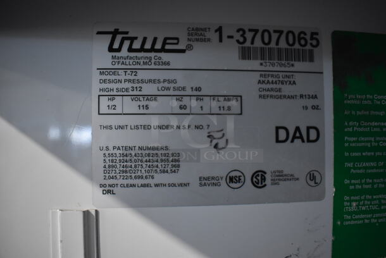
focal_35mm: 27
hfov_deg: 67.3
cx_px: 193
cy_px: 129
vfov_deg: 48.0
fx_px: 290
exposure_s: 1/60
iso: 2200
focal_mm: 18
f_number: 4
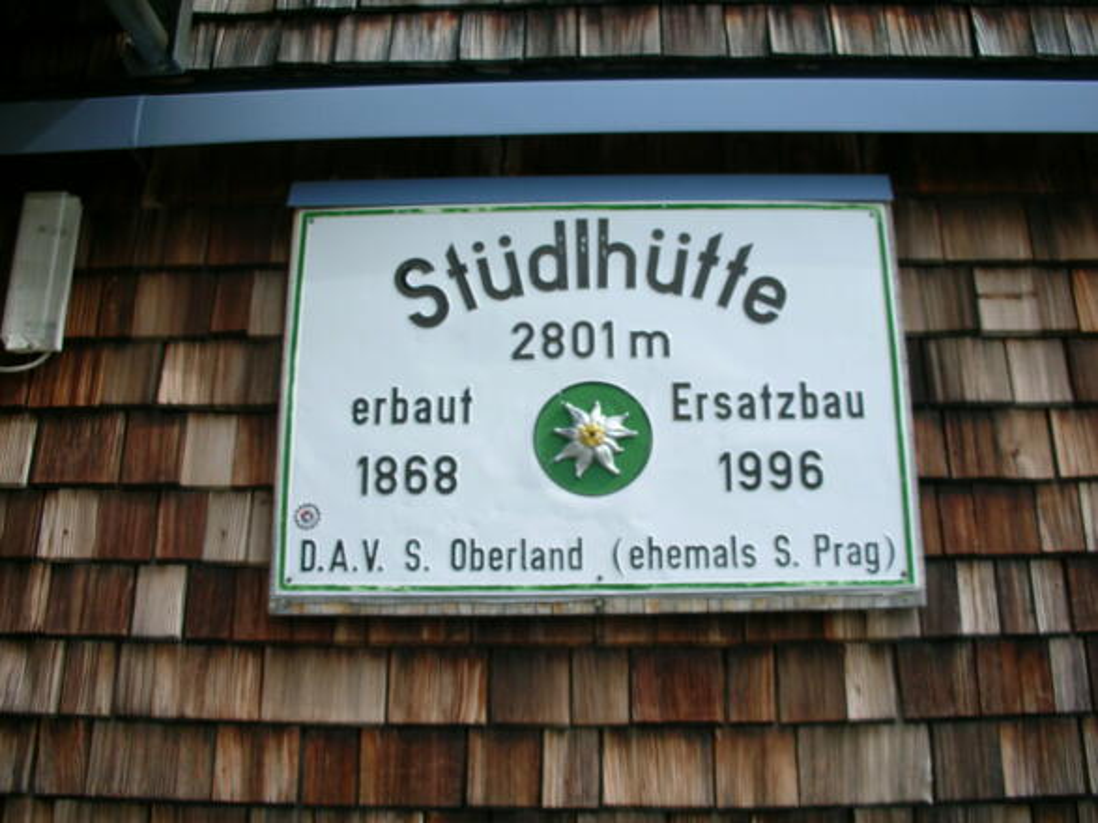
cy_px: 412
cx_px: 549
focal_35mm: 35
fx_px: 1110
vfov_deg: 40.7
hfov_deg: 52.6
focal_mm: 5.8
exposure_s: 1/81.1
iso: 50
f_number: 8.5
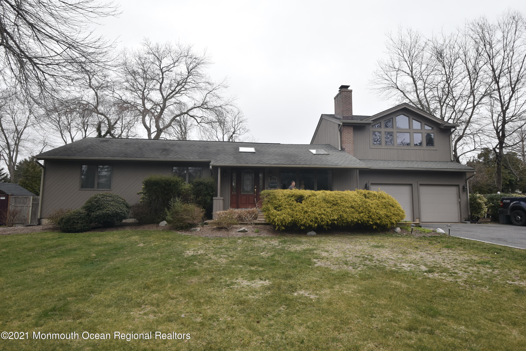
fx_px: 285
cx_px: 263
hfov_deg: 85.4
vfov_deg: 63.2
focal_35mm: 20
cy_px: 176
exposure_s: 1/250
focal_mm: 13
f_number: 8
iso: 320
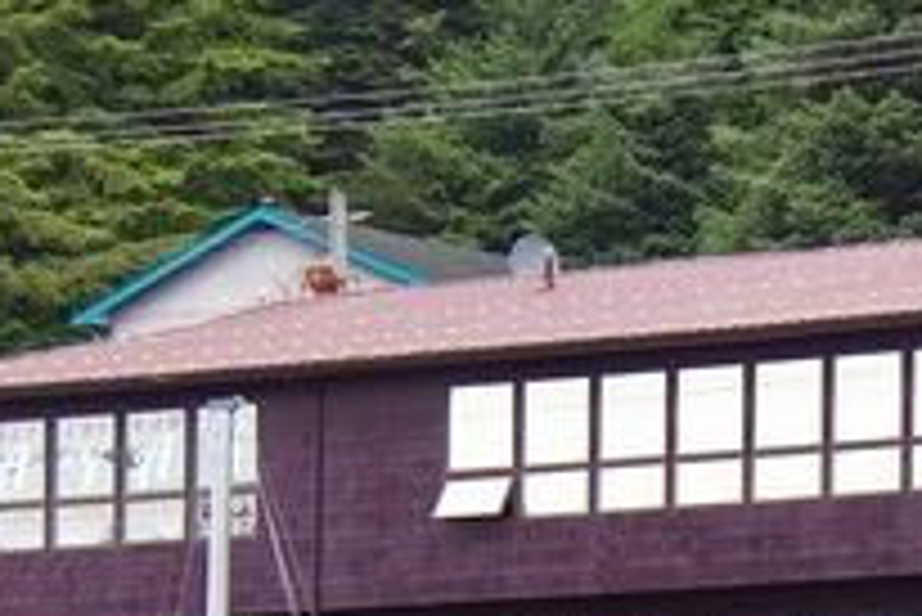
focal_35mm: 312
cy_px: 1165
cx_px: 1165
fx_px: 7996
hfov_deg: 6.5
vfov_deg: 4.4
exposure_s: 1/100
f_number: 4
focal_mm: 50
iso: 280
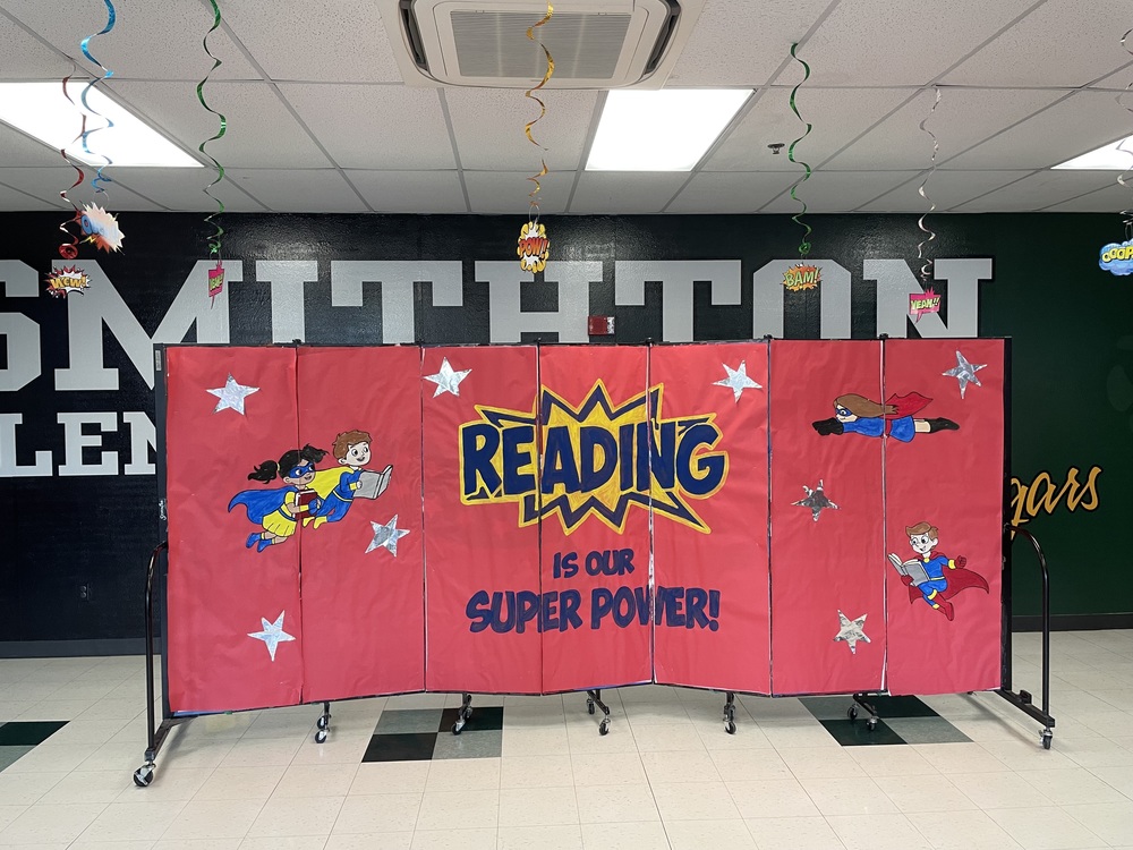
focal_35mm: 26
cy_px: 425
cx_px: 566
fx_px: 851
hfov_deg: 67.3
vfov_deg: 53.1
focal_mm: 4.2
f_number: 1.6
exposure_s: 1/60
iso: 100
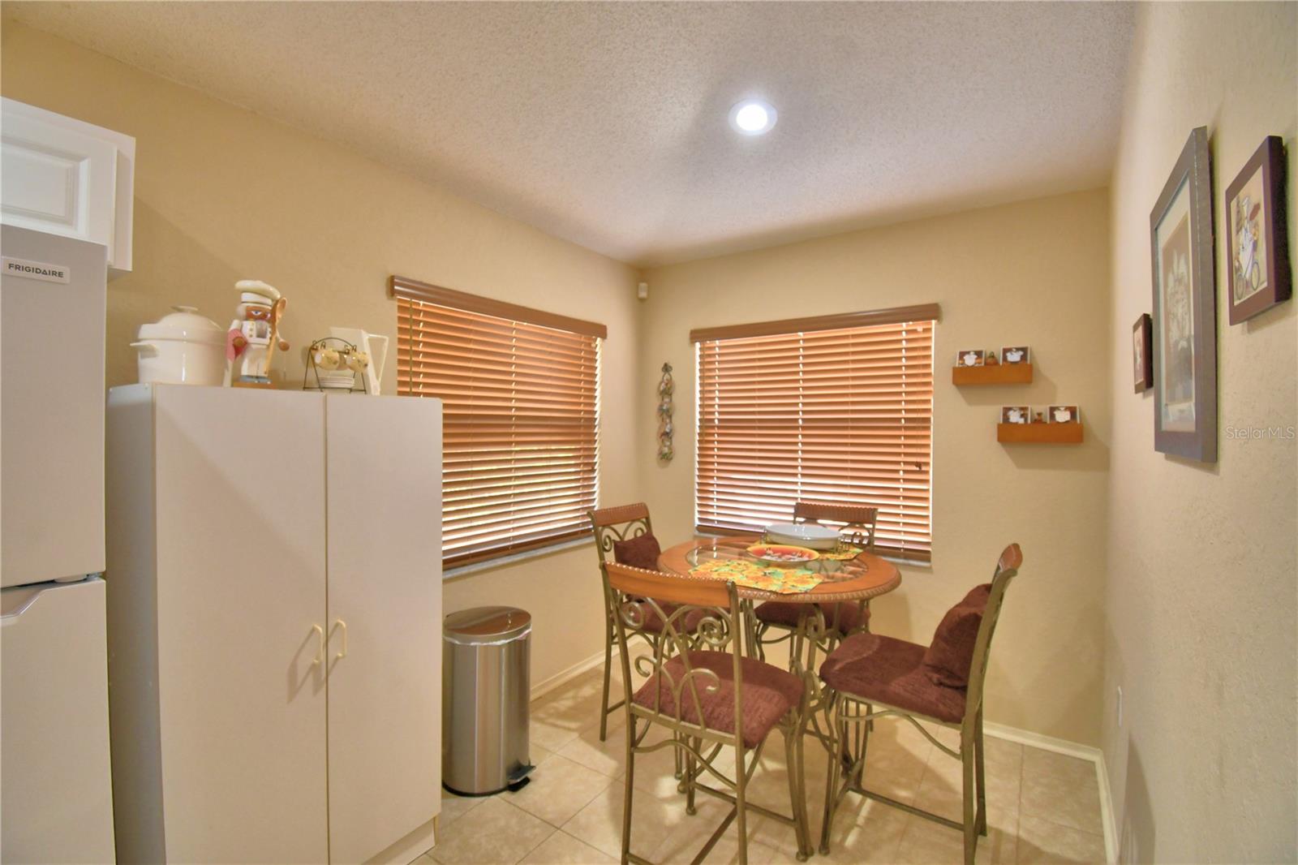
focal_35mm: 15
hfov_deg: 100.4
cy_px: 432
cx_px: 649
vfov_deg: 77.3
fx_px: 541
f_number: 4.5
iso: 400
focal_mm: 10
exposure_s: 1/30
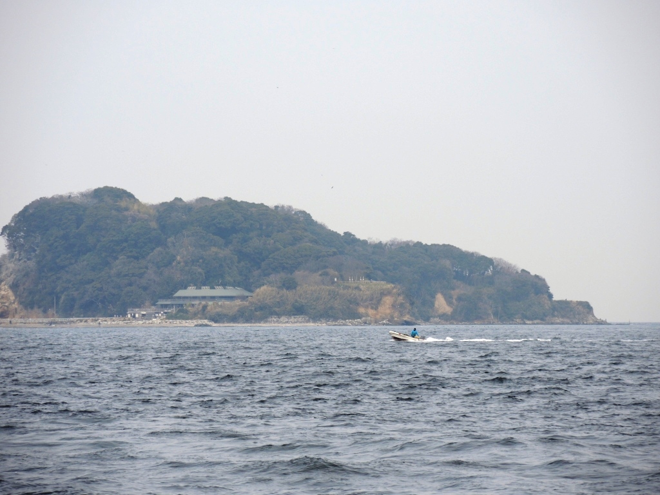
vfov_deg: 7.4
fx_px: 3813
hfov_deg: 9.9
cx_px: 330
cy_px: 248
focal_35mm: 200
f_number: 4
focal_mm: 42.8
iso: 80
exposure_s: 1/640
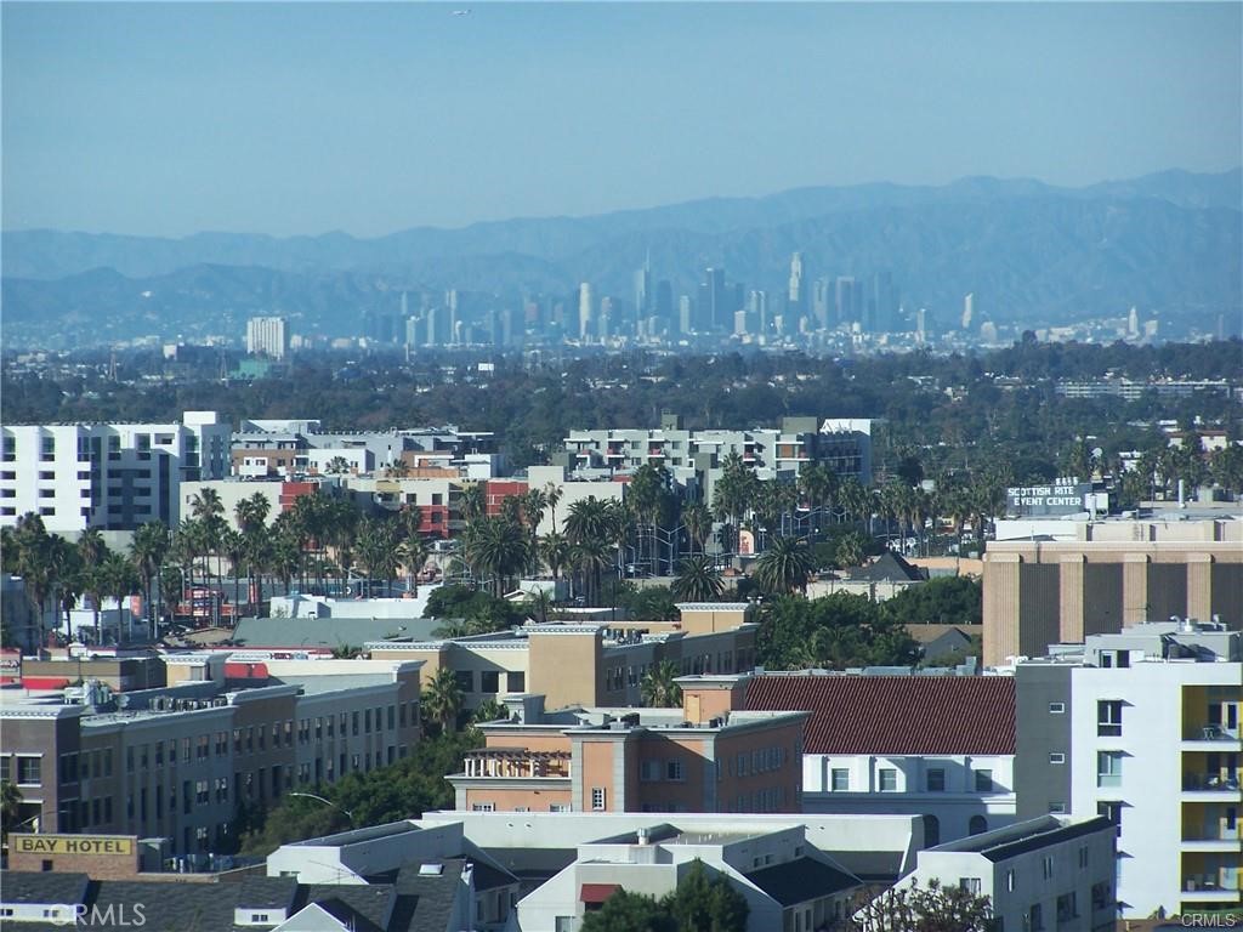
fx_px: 9623
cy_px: 466
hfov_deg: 7.4
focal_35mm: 268
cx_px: 622
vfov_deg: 5.5
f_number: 3.6
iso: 80
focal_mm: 44.4
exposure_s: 1/800
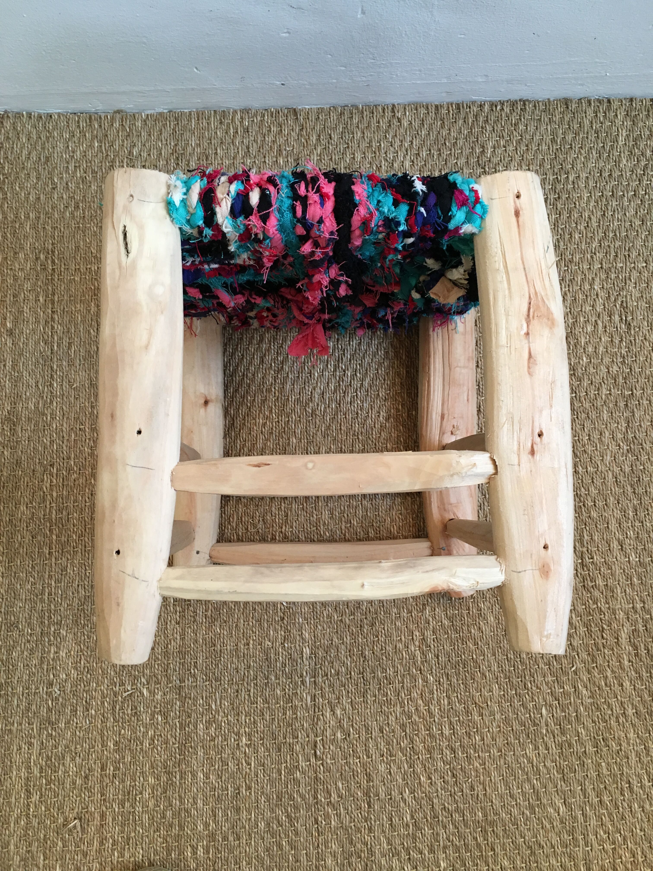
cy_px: 436
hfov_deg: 48.2
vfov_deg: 61.7
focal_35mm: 29
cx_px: 326
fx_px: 729
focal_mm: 4.15
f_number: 2.2
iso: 64
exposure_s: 1/33
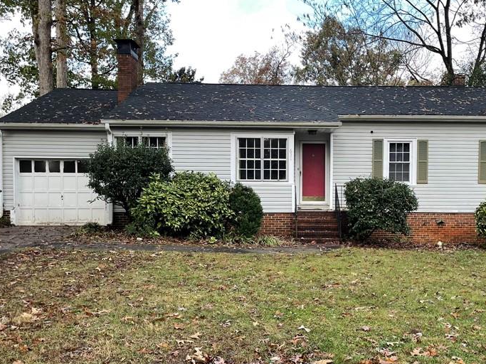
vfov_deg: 36.7
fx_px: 547
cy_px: 210
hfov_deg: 47.4
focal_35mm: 39
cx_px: 303
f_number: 1.6
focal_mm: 5.1
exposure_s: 1/717
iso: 32
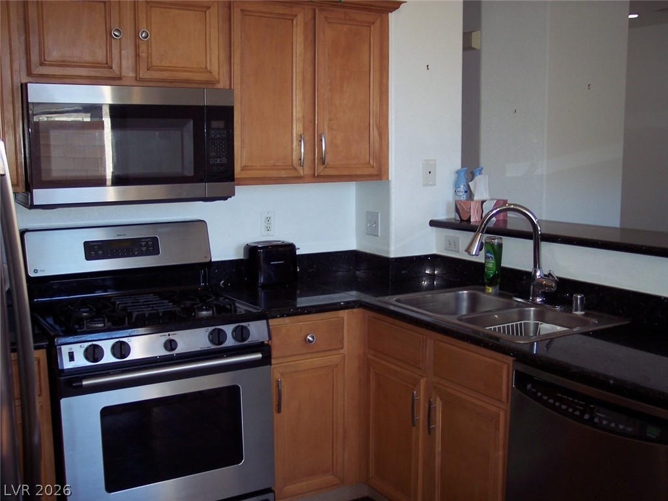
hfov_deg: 47.9
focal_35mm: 39
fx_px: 753
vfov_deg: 36.8
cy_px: 250
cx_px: 334
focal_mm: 8
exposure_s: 1/60
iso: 100
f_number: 2.8
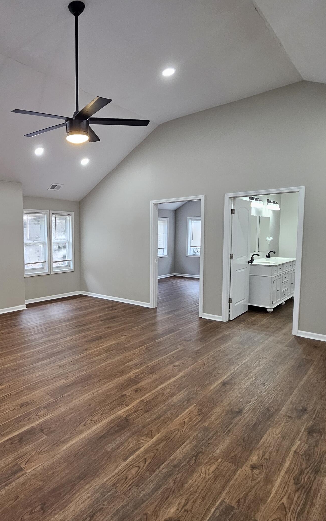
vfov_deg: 85.1
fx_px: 284
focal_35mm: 20
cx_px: 62
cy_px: 263
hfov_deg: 55.2
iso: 200
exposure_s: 1/60
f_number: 2.2
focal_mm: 2.2
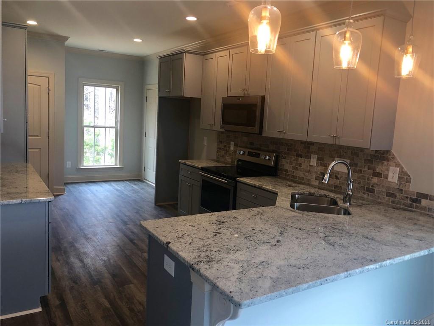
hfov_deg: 63.4
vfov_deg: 49.7
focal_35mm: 28
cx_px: 217
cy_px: 163
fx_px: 351
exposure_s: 1/30
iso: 32
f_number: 1.8
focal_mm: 3.99
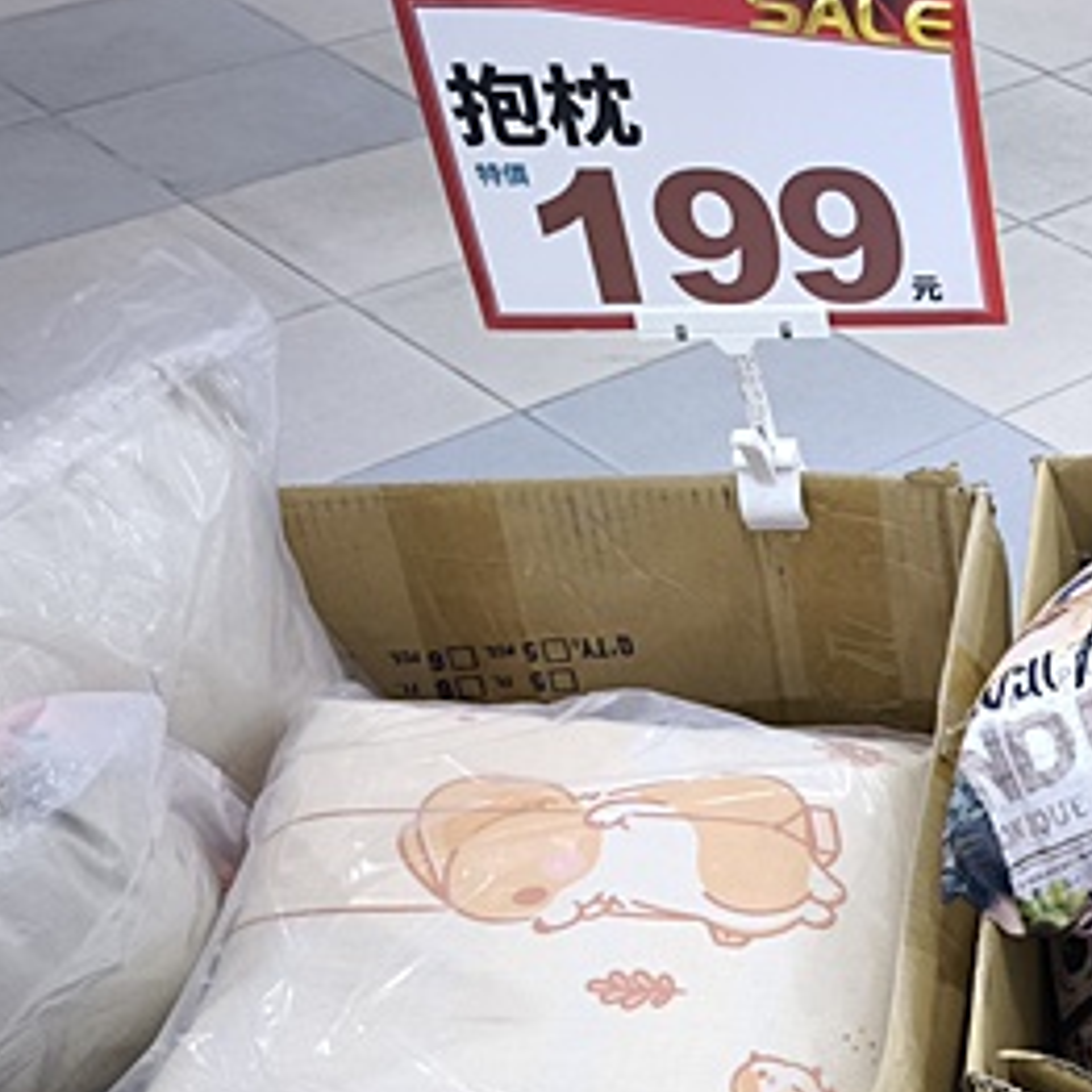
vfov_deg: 27.6
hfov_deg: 23.1
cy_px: 698
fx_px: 2213
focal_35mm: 62
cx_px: 1580
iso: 320
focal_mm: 6.57
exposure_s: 1/120
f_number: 1.6
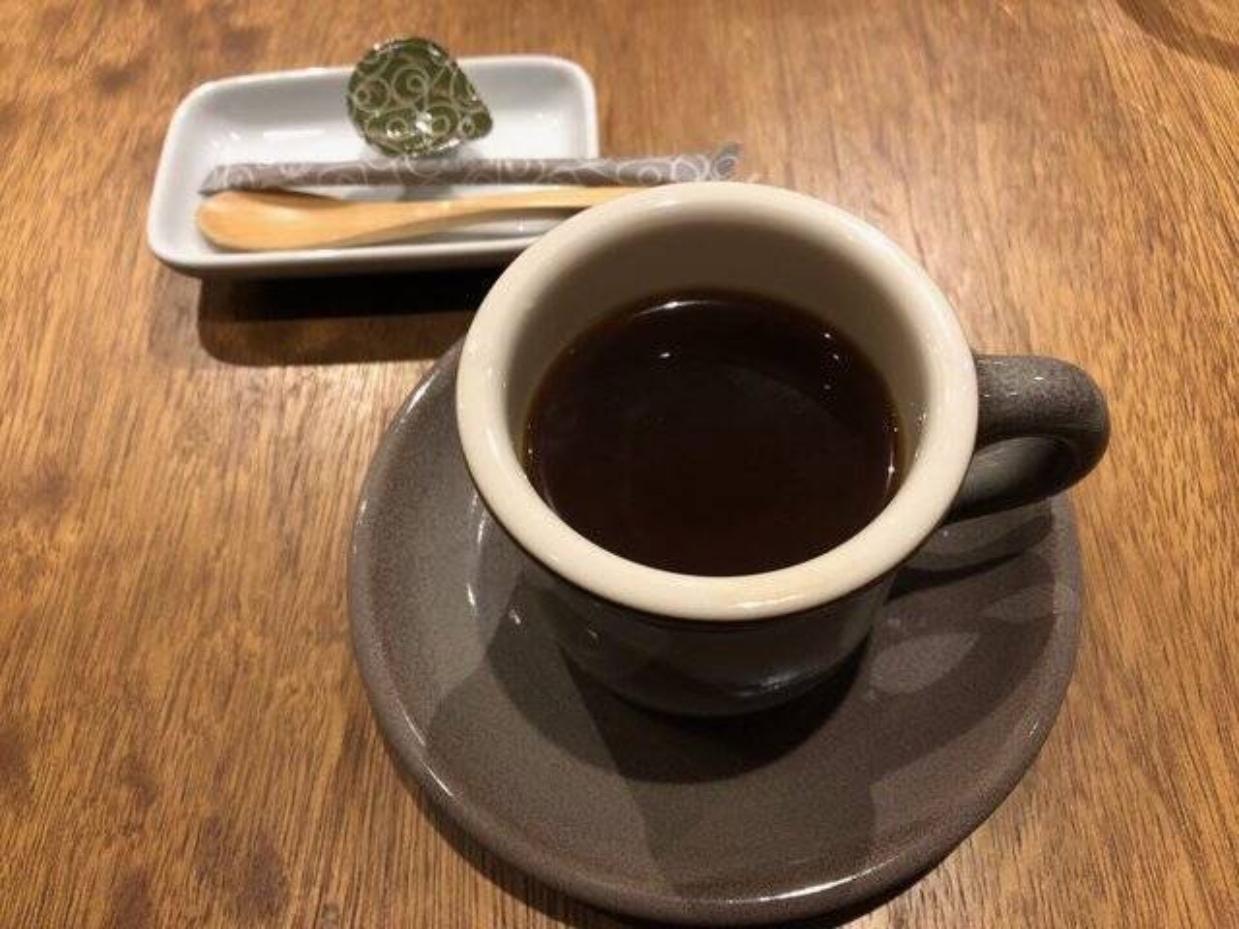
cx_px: 620
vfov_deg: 49.7
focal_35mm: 28
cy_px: 464
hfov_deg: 63.4
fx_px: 1002
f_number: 1.8
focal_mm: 3.99
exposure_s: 1/13
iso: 100
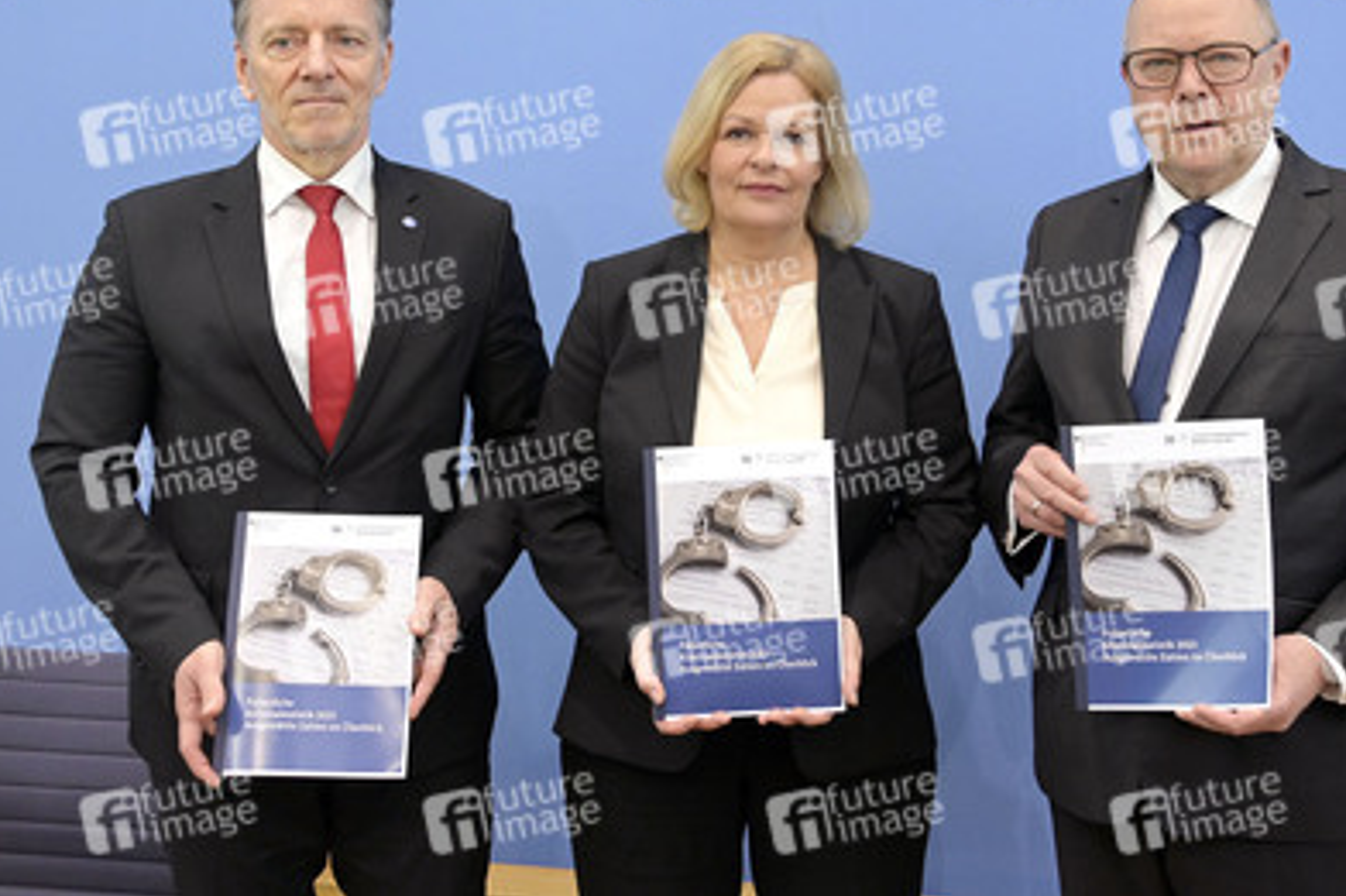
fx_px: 1719
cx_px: 764
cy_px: 384
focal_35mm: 46
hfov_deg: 42.7
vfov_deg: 29.2
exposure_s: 1/500
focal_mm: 40
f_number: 5
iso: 4000
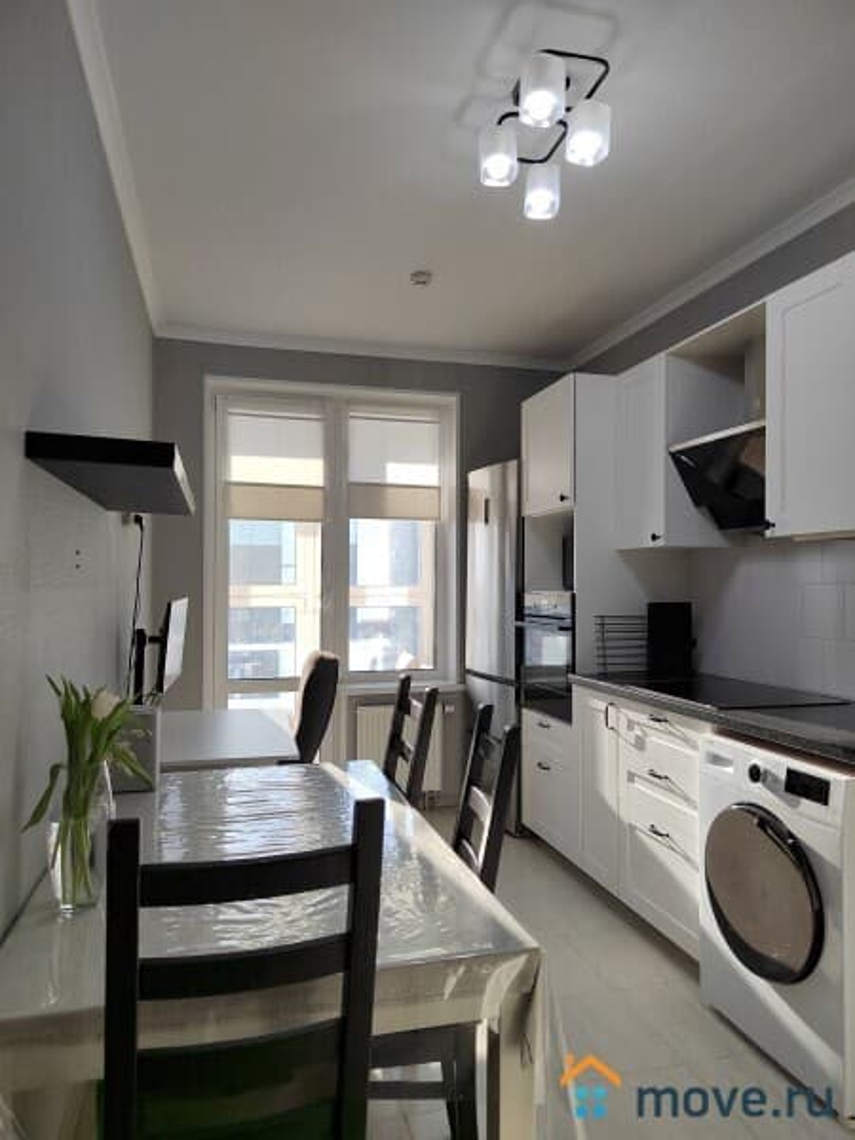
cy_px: 570
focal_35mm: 23
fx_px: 757
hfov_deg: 58.9
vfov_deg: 73.9
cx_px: 428
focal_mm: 5.52
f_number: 1.9
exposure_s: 1/100
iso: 131
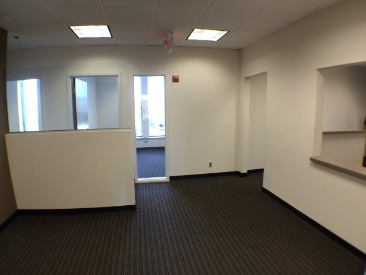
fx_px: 317
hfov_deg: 60.0
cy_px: 138
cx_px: 183
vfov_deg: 46.8
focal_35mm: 30
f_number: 2.2
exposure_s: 1/30
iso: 40
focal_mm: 4.12
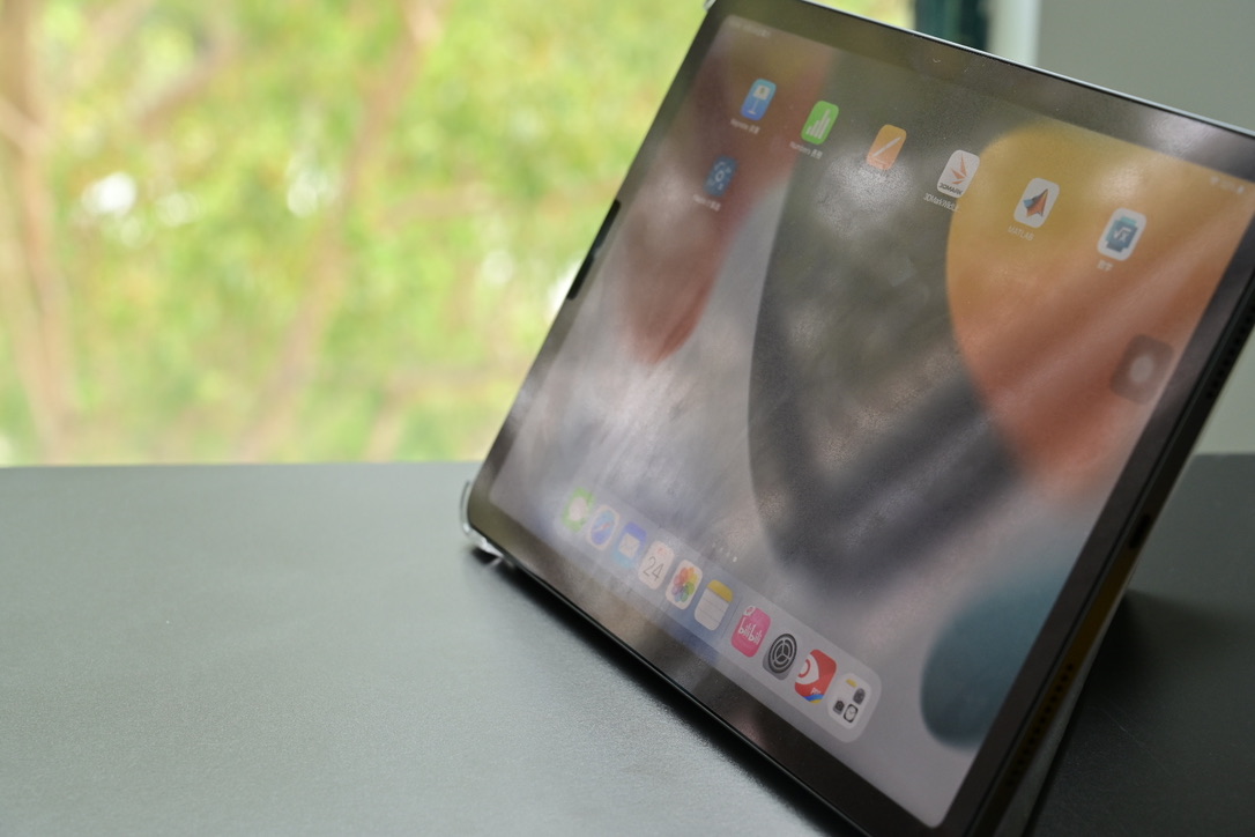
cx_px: 628
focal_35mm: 70
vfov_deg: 19.5
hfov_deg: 28.8
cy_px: 418
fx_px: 2440
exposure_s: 1/80
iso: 500
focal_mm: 70
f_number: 8
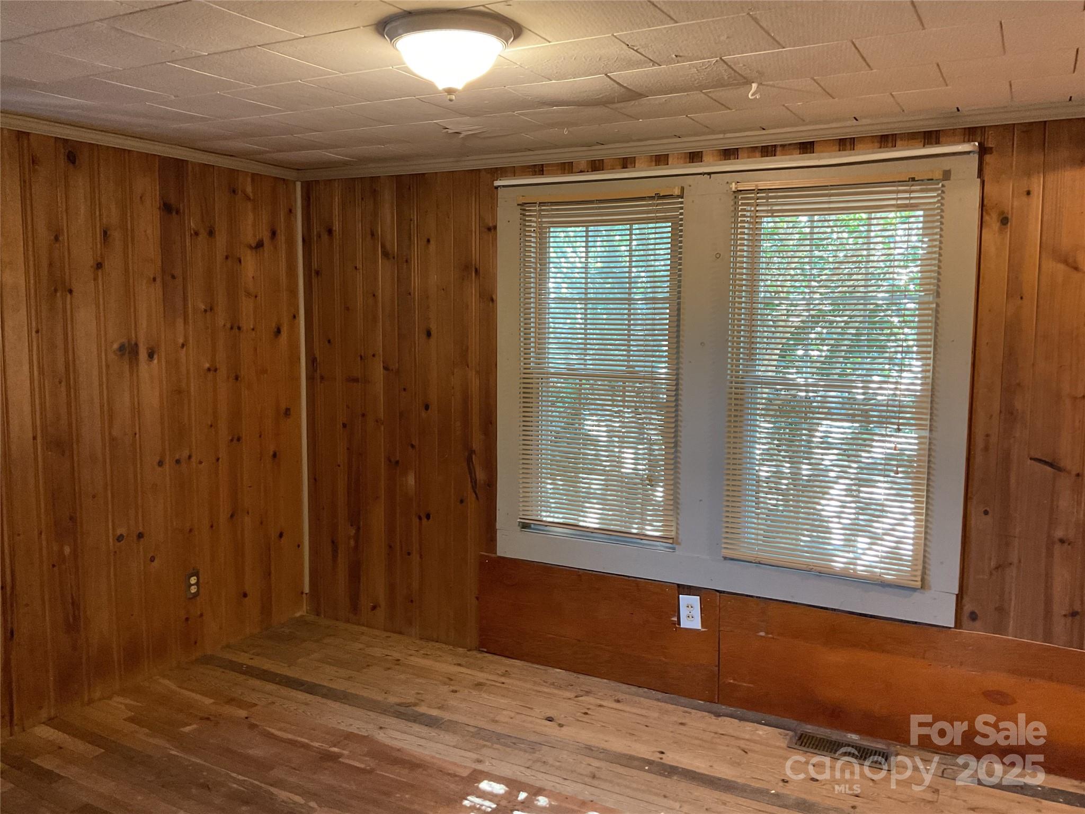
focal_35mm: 29
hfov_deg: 61.7
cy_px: 407
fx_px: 909
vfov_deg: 48.2
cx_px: 542
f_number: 1.8
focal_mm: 3
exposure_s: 1/60
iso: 320
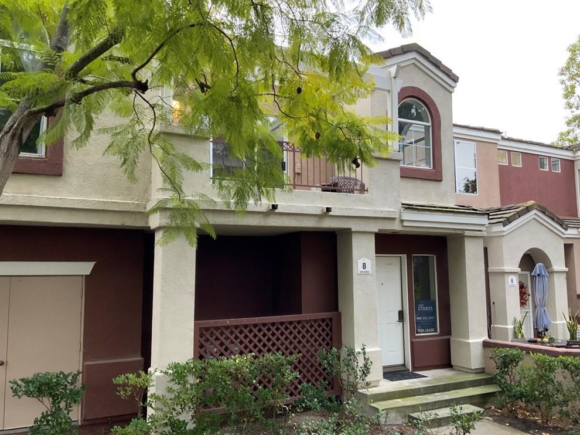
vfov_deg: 46.8
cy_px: 222
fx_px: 503
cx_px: 298
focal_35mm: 30
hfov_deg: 60.0
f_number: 1.8
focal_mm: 3
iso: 100
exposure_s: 1/60
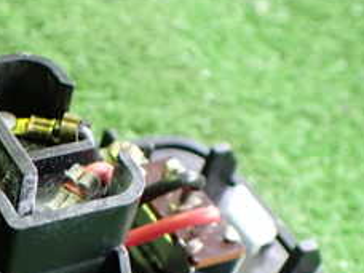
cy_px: 311
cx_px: -42
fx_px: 831
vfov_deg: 17.9
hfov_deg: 23.2
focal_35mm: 79
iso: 800
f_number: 2.3
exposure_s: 1/40
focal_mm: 5.4
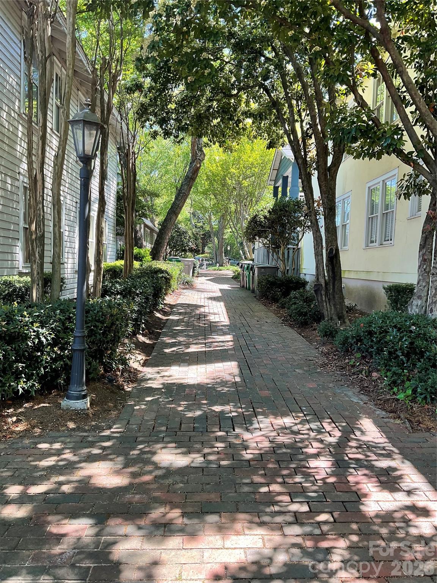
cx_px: 218
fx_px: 488
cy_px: 292
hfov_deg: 48.2
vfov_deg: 61.7
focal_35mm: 29
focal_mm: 3
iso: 25
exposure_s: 1/122
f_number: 1.8
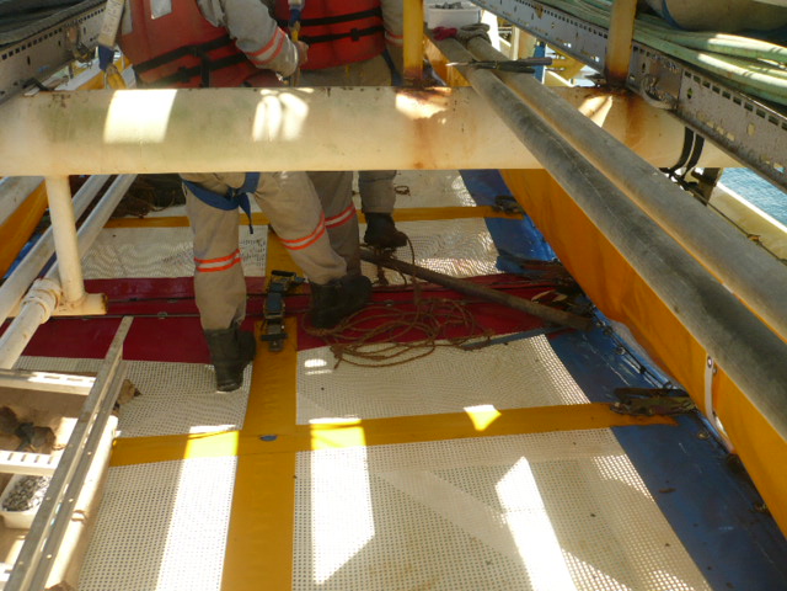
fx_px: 796
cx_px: 394
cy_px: 296
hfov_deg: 52.6
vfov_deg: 40.7
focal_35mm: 35
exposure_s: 1/400
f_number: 2.8
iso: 100
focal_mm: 5.8
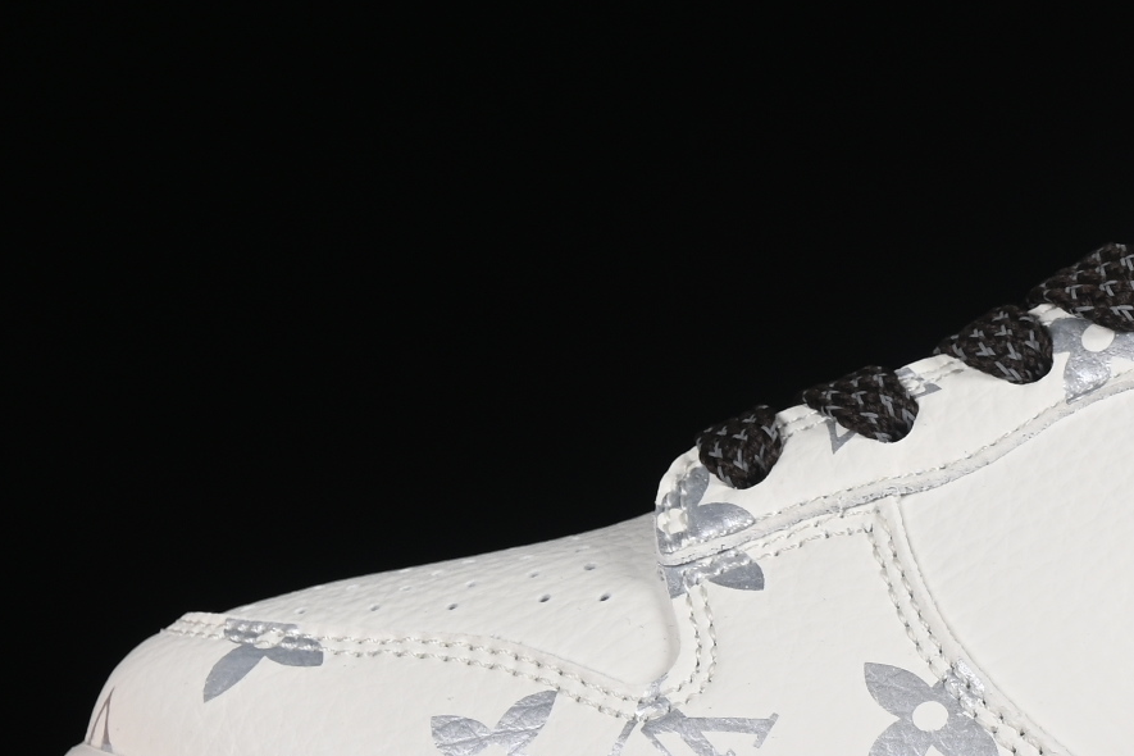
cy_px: 314
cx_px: 1276
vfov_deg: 5.8
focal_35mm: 236
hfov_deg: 8.6
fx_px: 7433
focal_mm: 50
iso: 160
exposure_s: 1/80
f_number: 8
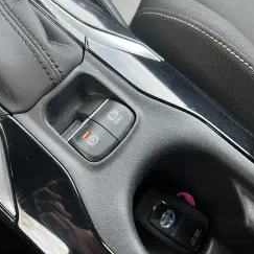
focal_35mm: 34
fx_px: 282
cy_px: 119
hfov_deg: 48.1
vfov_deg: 48.4
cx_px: 97
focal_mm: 5.7
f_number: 1.5
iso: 125
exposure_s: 1/79
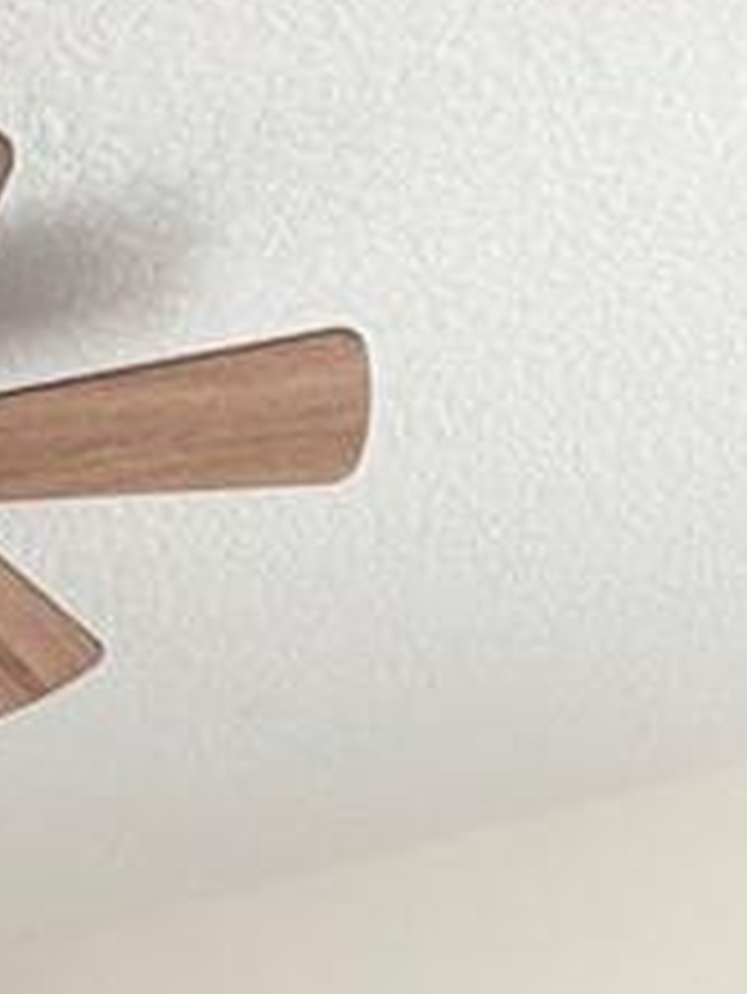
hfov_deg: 18.6
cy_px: 2127
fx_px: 2185
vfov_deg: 16.8
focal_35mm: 76
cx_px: -90
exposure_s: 1/121
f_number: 2.2
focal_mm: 2.22
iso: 320
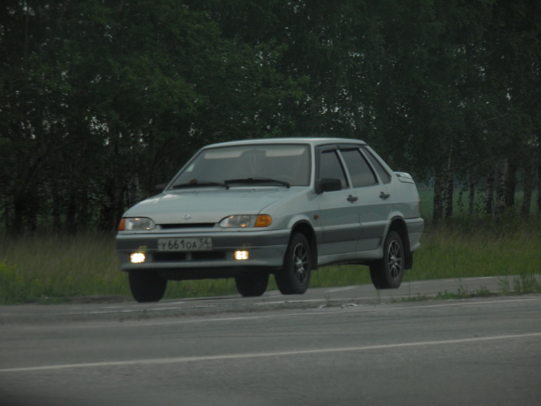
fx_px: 5017
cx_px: 270
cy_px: 203
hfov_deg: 6.2
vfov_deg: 4.6
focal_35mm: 321
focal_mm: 57.7
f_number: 4.3
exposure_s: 1/640
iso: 125
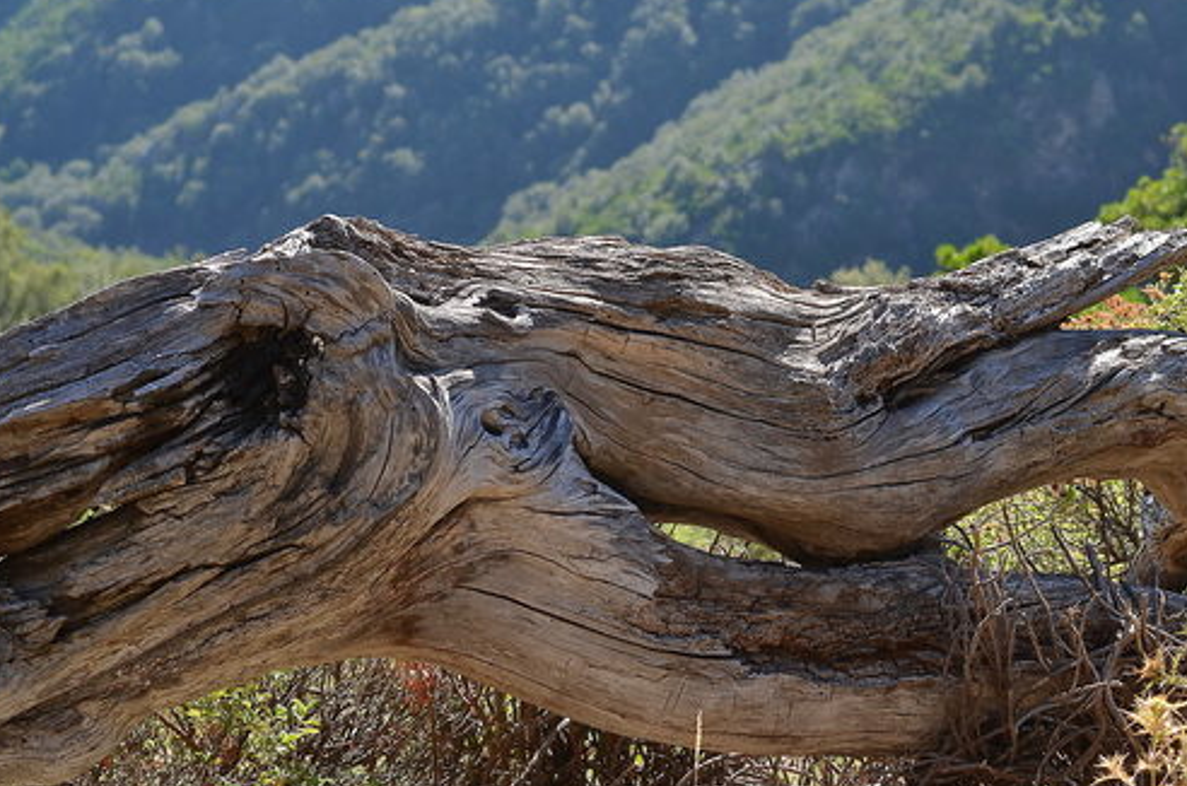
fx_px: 3311
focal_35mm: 101
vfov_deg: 13.5
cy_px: 404
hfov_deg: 20.3
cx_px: 695
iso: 100
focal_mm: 55
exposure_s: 1/200
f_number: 5.6
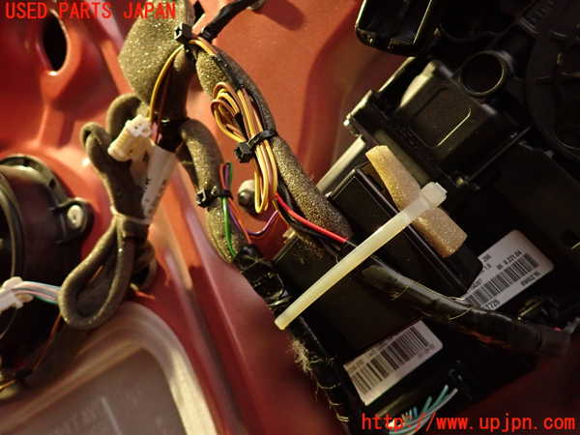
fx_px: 419
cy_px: 218
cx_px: 290
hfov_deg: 69.4
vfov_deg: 54.9
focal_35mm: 25
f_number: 2
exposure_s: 1/30
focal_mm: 4.5
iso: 800
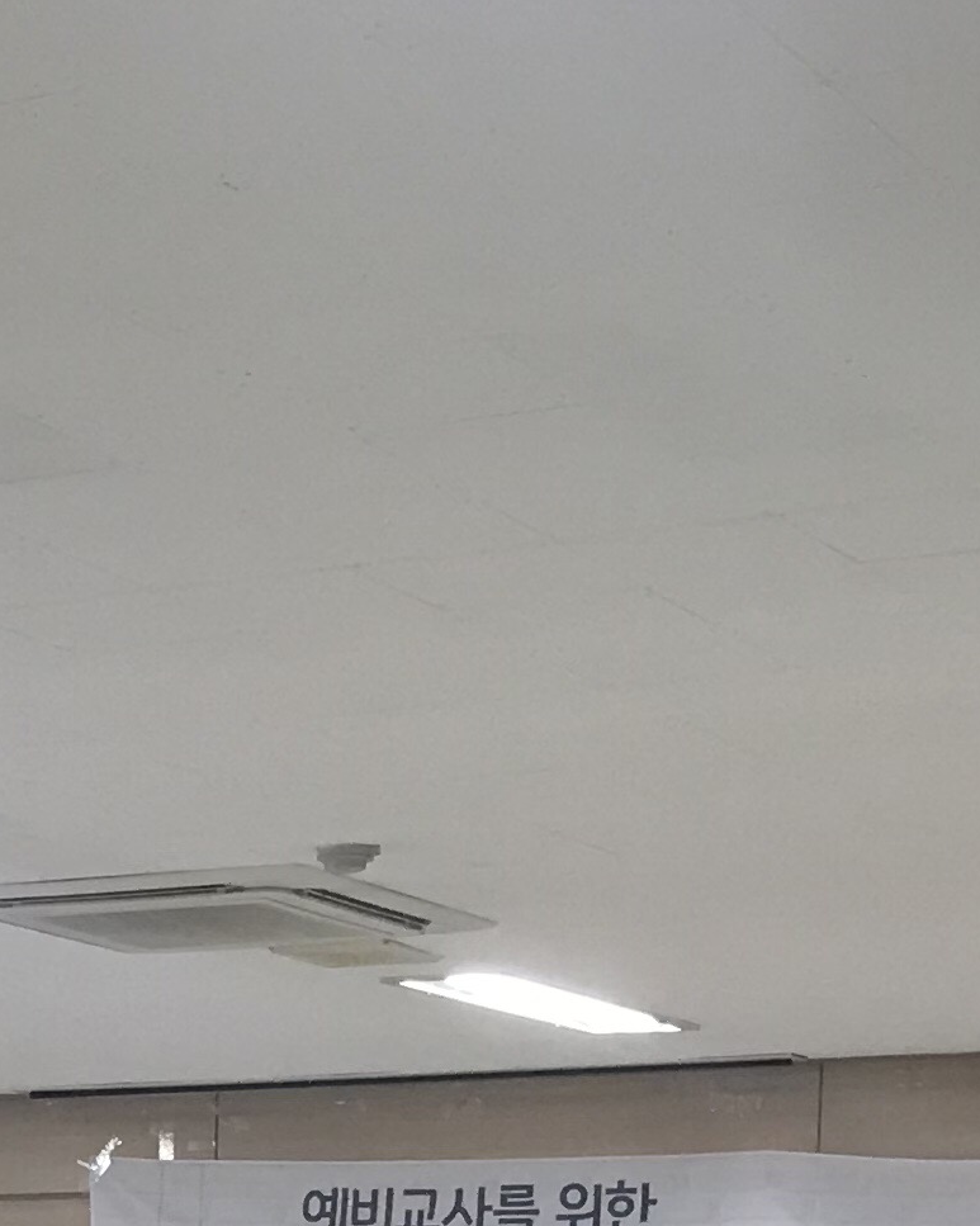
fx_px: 4135
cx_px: 33
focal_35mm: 114
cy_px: 1824
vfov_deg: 15.6
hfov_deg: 13.4
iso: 40
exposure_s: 1/30
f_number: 1.8
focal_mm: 3.99
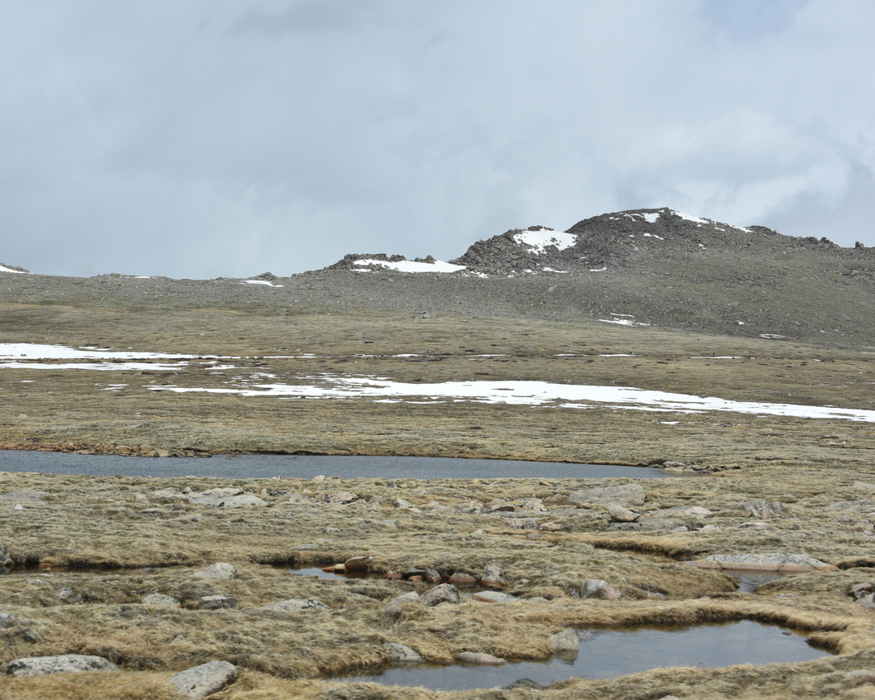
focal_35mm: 50
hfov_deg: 37.3
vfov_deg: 30.3
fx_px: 1295
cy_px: 348
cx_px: 412
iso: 100
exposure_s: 1/400
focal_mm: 44
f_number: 10
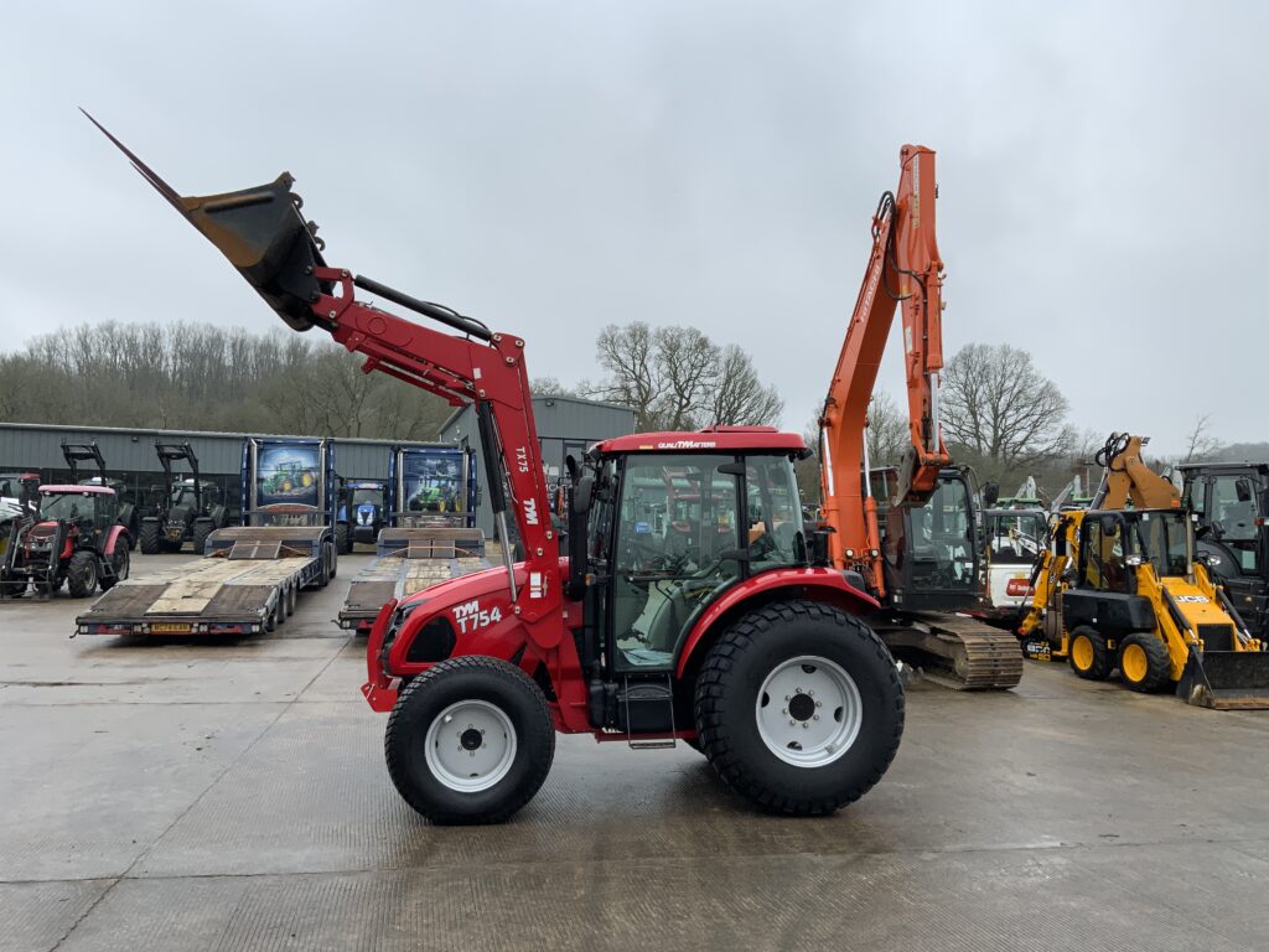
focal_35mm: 29
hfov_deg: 61.7
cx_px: 634
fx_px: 1063
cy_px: 476
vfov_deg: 48.2
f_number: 1.8
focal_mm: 3
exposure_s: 1/770
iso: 16
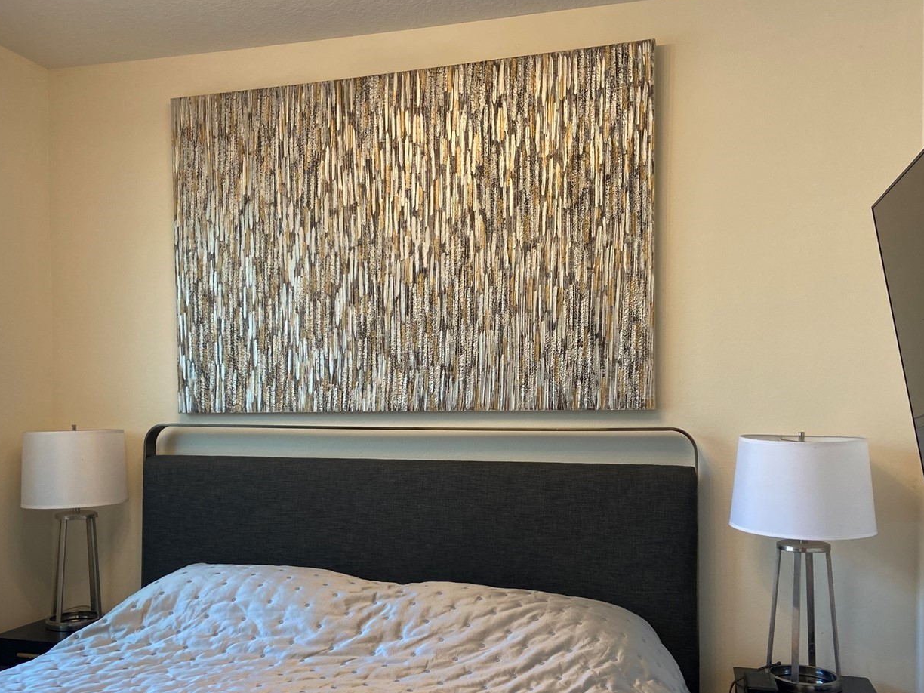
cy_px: 420
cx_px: 437
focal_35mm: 34
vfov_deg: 41.6
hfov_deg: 53.9
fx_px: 908
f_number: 1.8
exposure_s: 1/120
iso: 125
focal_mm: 4.25
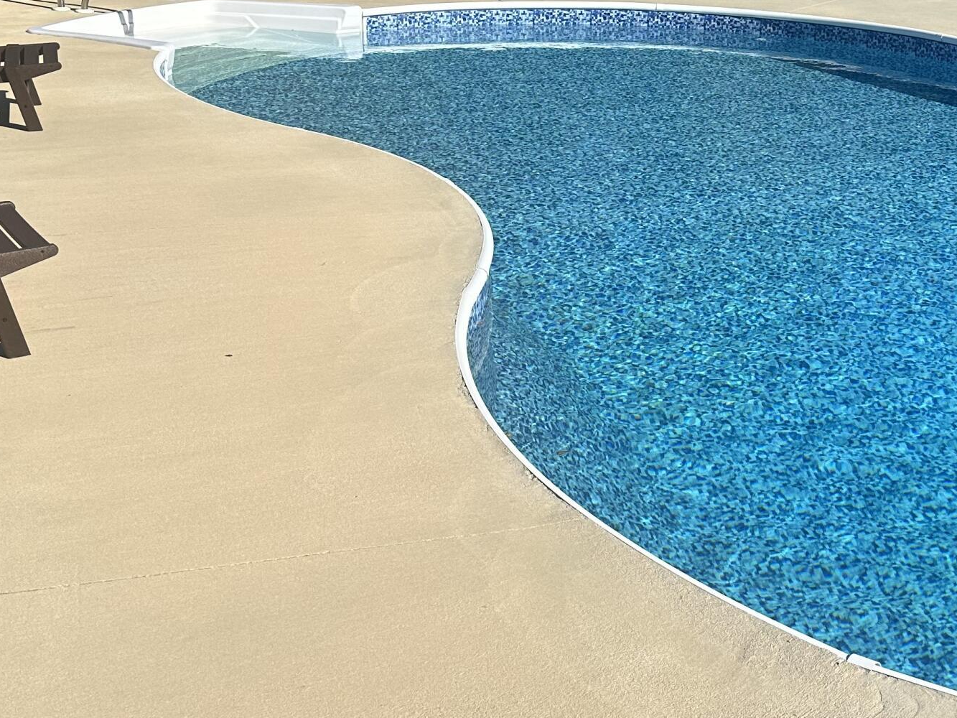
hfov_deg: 35.4
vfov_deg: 26.9
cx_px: 574
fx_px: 1493
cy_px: 268
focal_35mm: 54
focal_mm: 6.86
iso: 80
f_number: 1.78
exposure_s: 1/6623
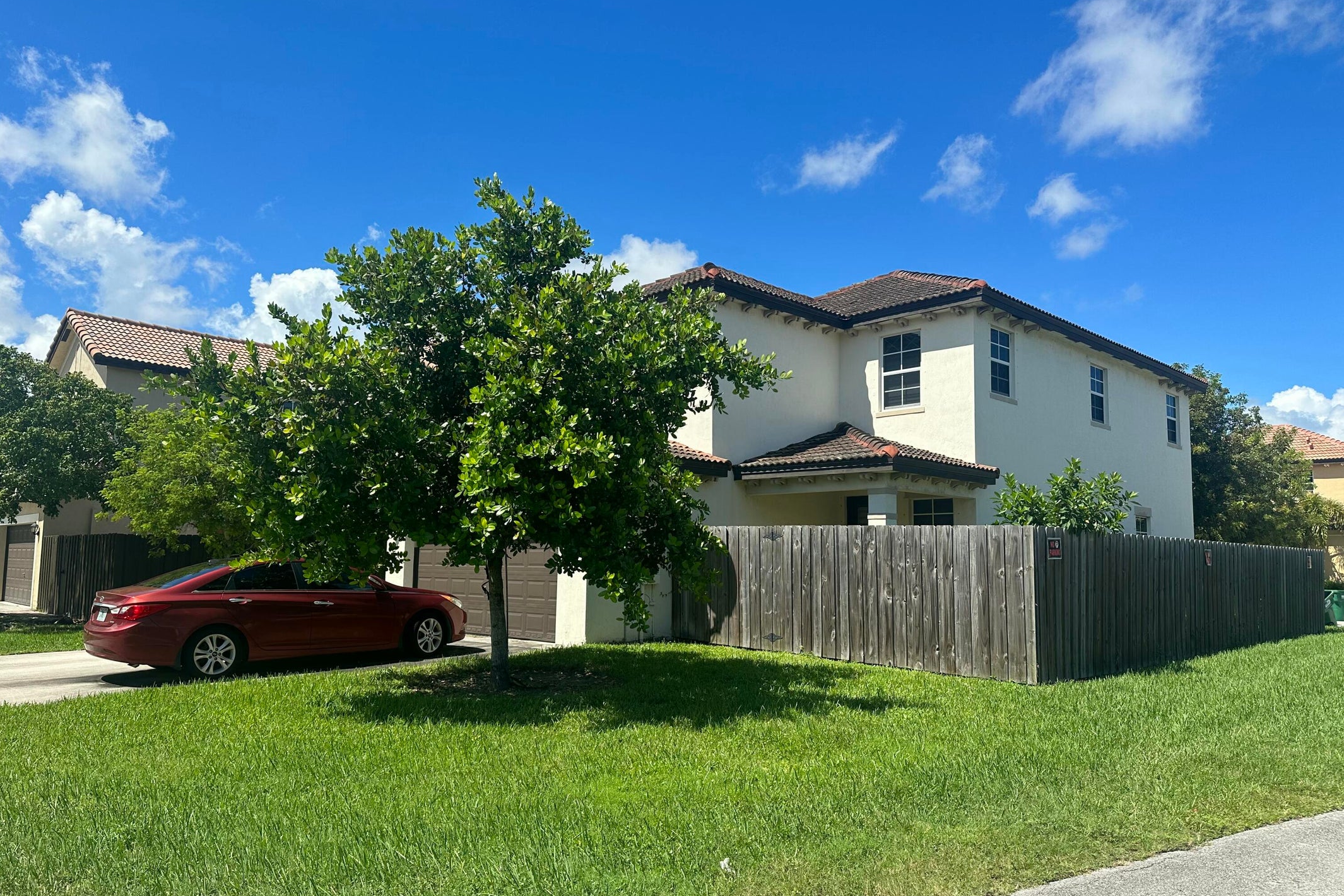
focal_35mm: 25
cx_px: 672
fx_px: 933
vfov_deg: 51.2
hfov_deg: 71.5
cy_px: 485
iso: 80
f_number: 1.78
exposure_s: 1/3861
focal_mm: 6.86
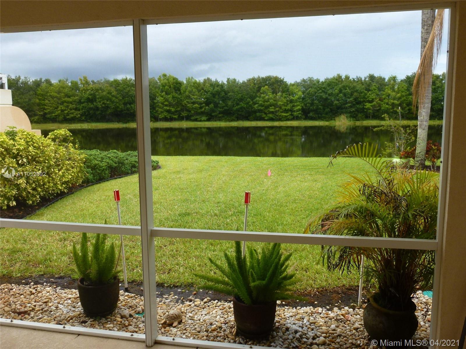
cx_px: 233
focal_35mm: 29
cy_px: 174
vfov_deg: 48.2
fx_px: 390
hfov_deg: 61.7
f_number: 4
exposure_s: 1/250
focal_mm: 5
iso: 100
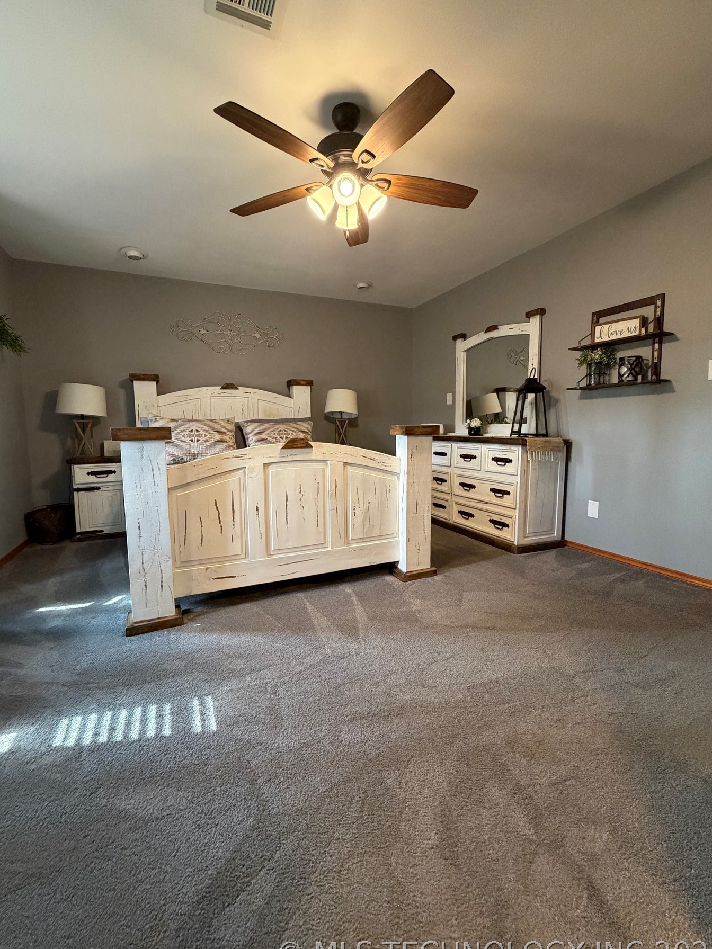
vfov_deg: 98.2
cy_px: 468
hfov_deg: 81.7
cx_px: 353
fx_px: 411
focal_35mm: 15
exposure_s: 1/60
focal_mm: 2.22
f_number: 2.2
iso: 400
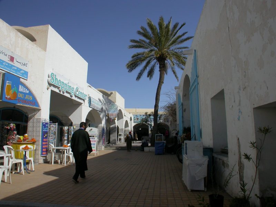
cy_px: 104
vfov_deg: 37.7
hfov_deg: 49.0
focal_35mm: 38
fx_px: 303
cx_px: 138
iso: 100
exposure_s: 1/242
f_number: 6.7
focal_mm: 7.85
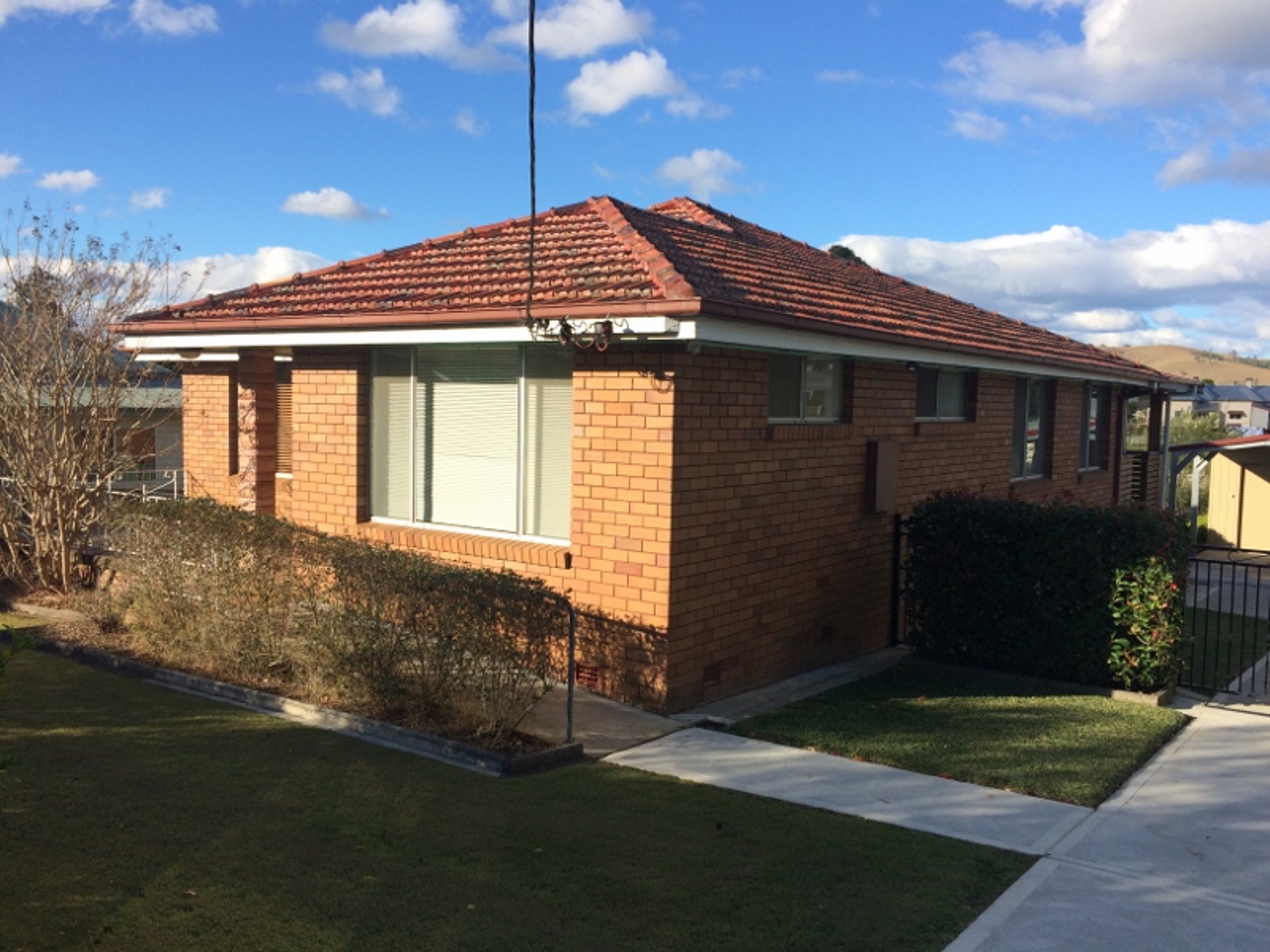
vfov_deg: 48.2
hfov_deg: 61.7
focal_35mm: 29
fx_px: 1064
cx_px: 635
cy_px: 476
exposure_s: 1/1282
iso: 32
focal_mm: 4.15
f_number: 2.2
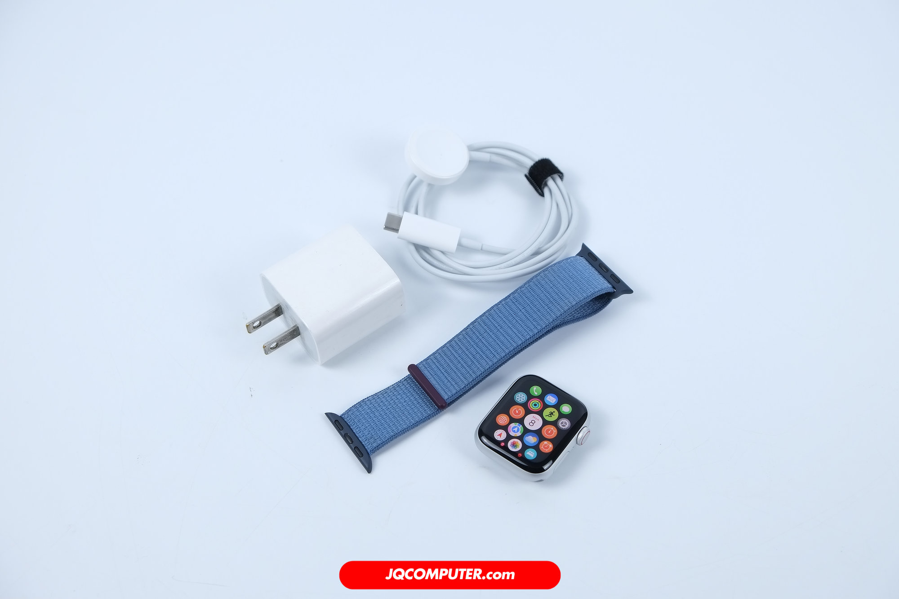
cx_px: 450
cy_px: 300
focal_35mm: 49
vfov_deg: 27.5
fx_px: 1223
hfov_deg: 40.3
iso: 250
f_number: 4.5
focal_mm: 32.9
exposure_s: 1/30
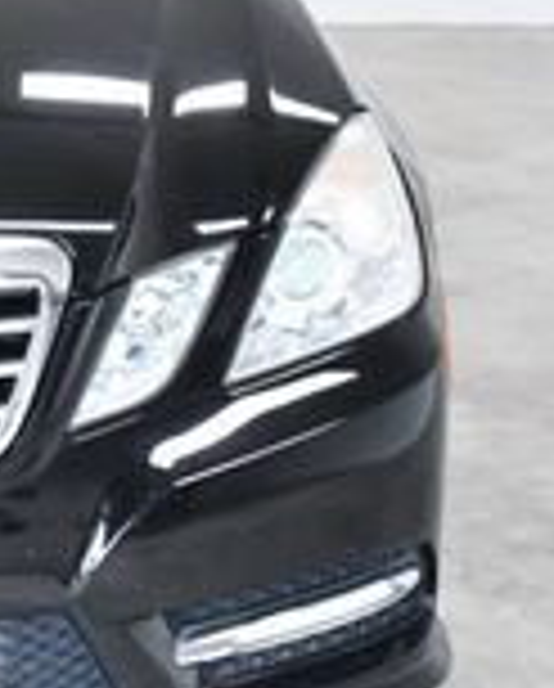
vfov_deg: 13.5
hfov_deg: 10.5
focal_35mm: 141
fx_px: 2881
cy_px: 31
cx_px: -374
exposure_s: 1/250
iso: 2500
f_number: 8
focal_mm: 24
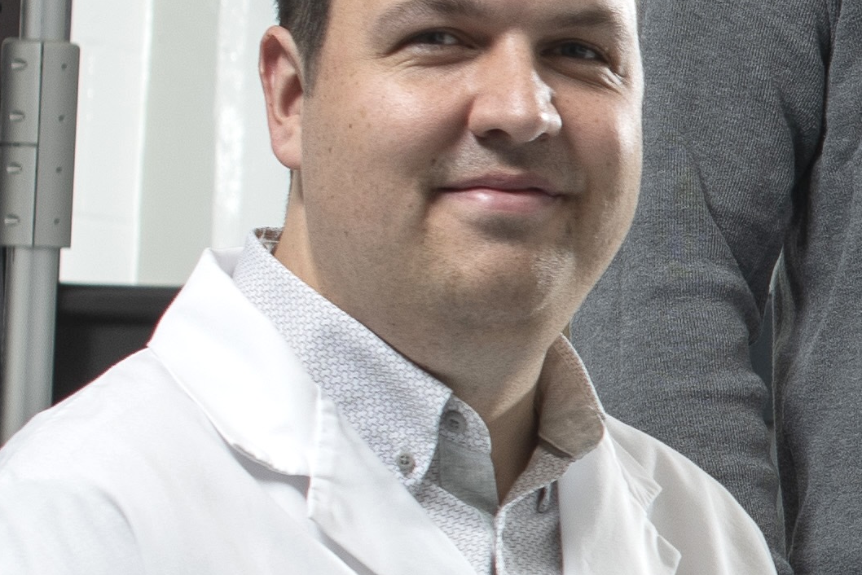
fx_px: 9340
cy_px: 726
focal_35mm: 390
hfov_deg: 5.1
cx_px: 2198
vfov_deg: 3.5
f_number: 5.6
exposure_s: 1/125
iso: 100
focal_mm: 50
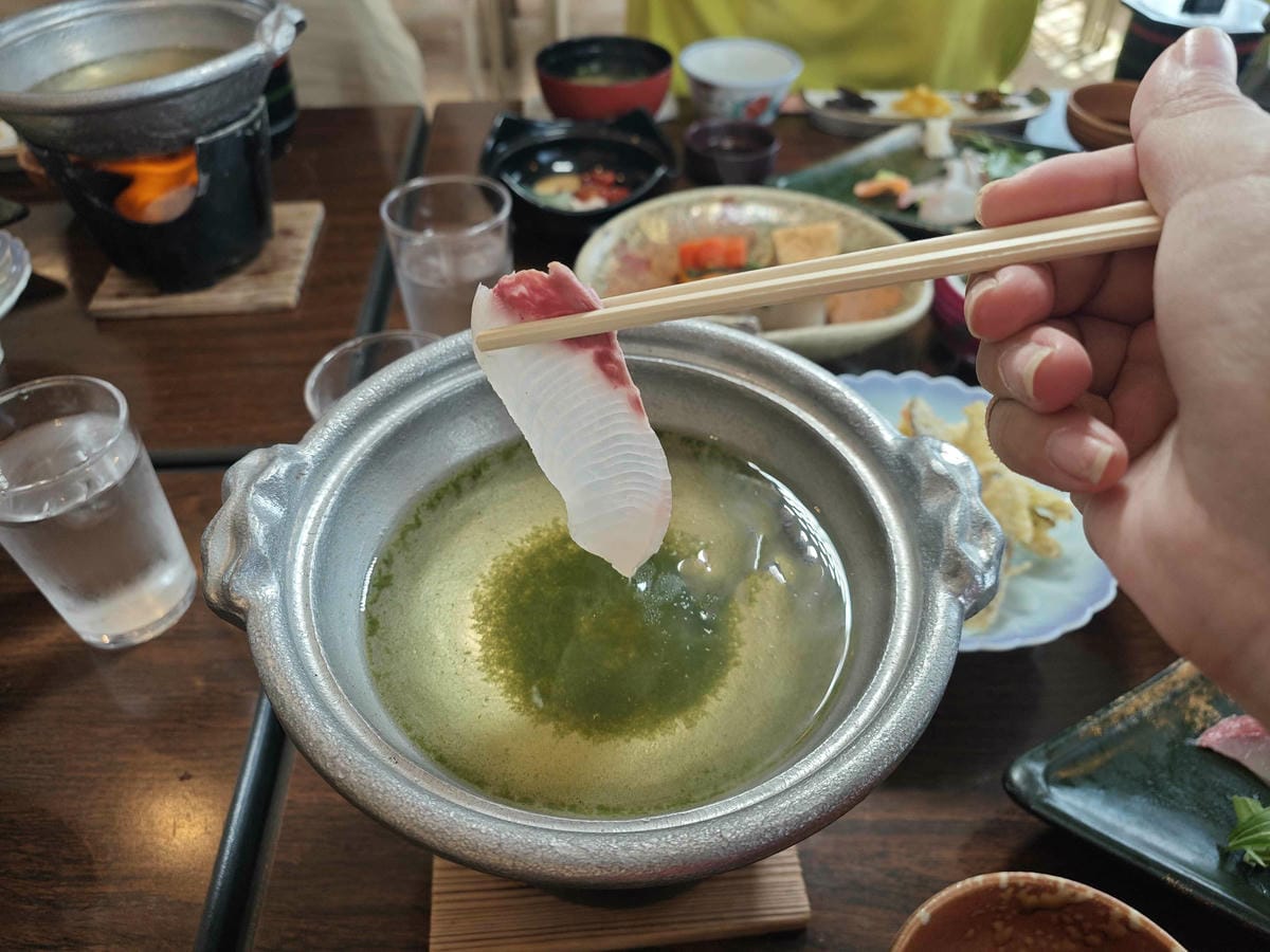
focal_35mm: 23
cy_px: 476
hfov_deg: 73.9
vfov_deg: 58.9
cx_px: 635
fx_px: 844
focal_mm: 8.72
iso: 160
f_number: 2.8
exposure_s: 1/120
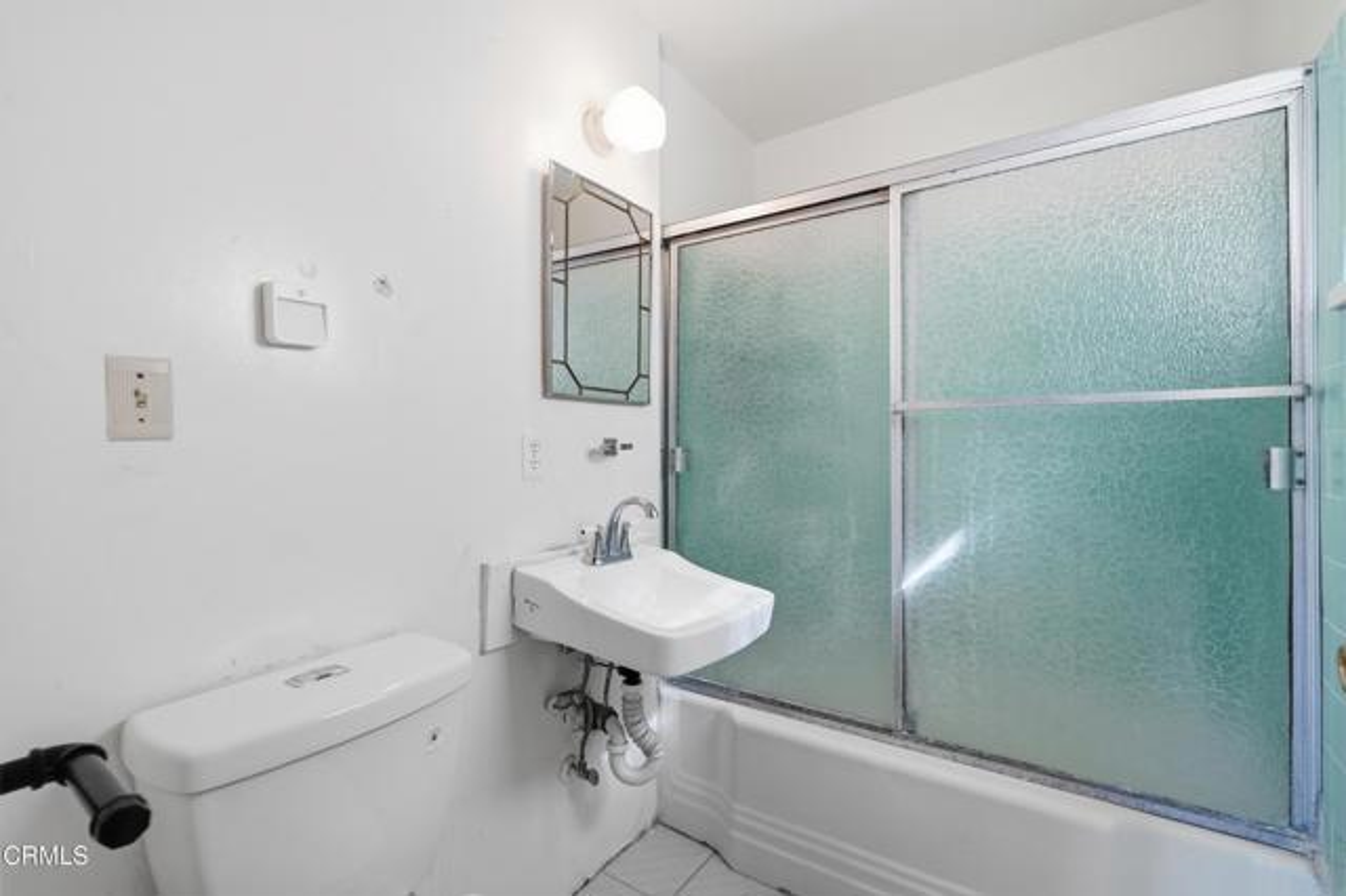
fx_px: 598
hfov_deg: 96.8
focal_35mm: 16
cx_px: 673
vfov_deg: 73.7
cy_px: 448
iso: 200
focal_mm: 16
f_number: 8
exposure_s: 1/30
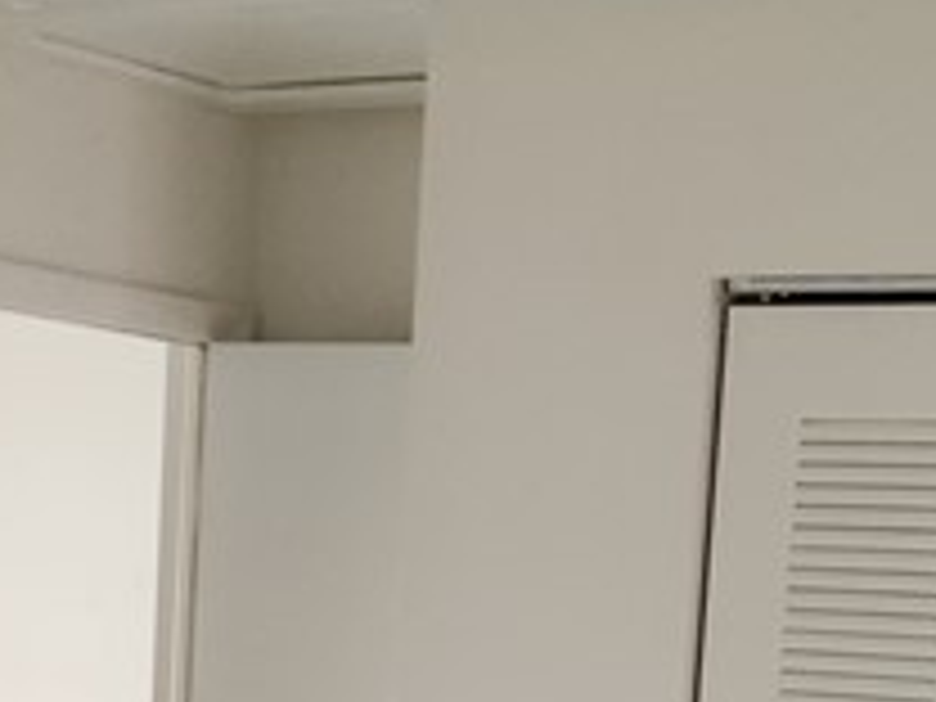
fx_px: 3055
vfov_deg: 12.3
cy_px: 1166
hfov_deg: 17.4
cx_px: 518
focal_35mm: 113
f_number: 1.8
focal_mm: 5.4
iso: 640
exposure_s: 1/120
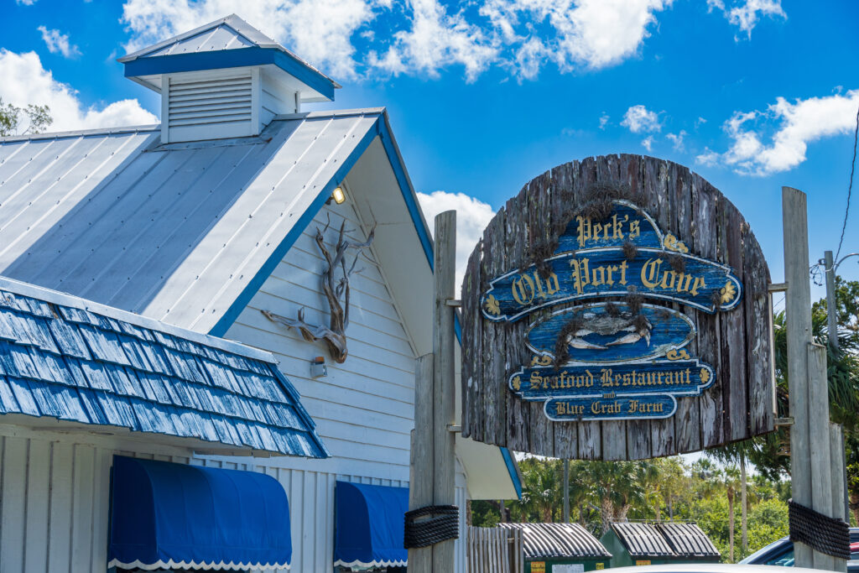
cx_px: 430
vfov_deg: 18.6
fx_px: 1754
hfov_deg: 27.5
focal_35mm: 74
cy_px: 286
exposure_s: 1/500
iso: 160
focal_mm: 49
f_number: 7.1
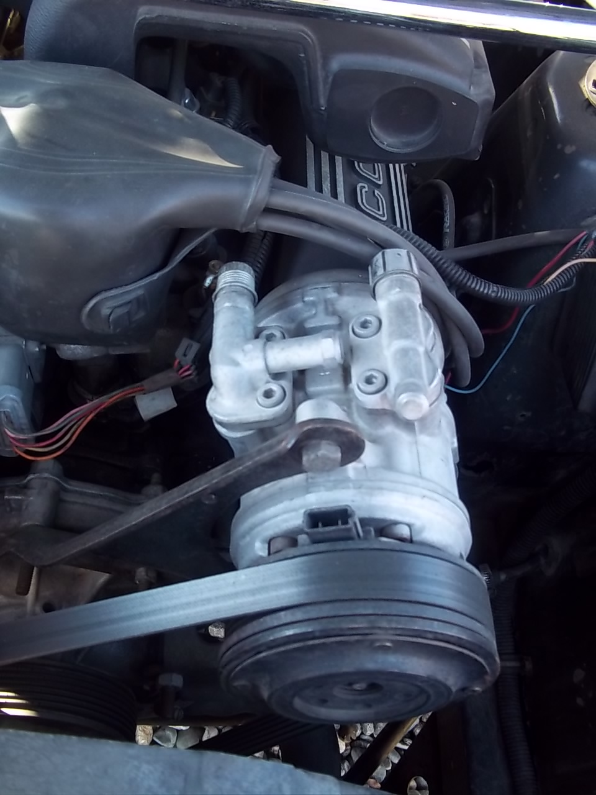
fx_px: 826
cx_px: 298
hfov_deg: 39.7
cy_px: 398
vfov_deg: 51.4
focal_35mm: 36
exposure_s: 1/30
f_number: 3.1
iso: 80
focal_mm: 6.5
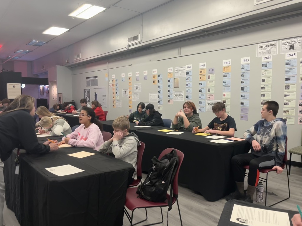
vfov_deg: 53.1
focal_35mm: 26
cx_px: 151
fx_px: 227
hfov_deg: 67.3
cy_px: 113
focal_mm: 5.1
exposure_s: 1/60
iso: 200
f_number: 1.6
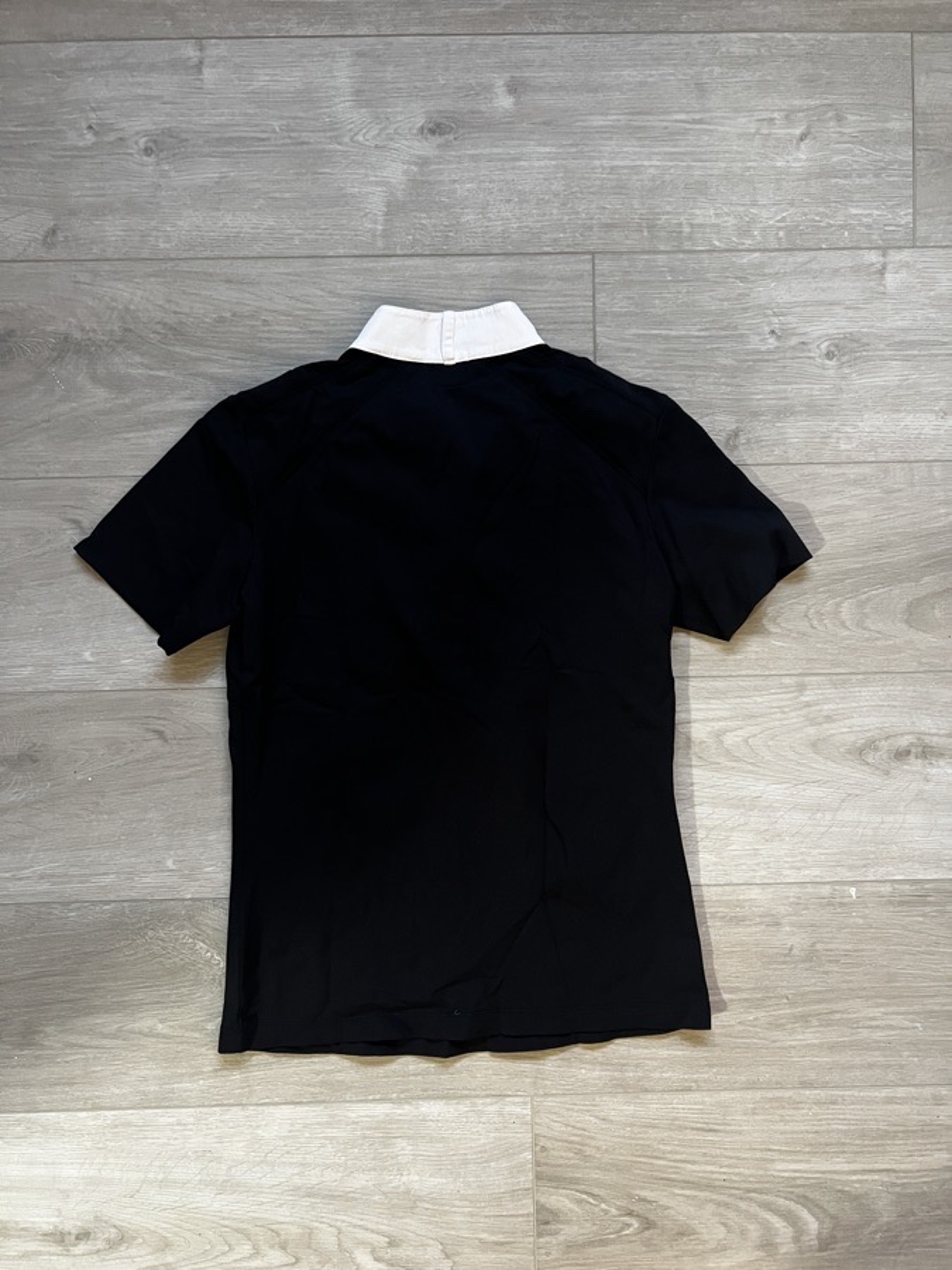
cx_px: 476
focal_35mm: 26
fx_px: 953
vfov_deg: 67.3
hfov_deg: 53.1
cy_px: 635
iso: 500
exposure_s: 1/49
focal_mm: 5.7
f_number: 1.5
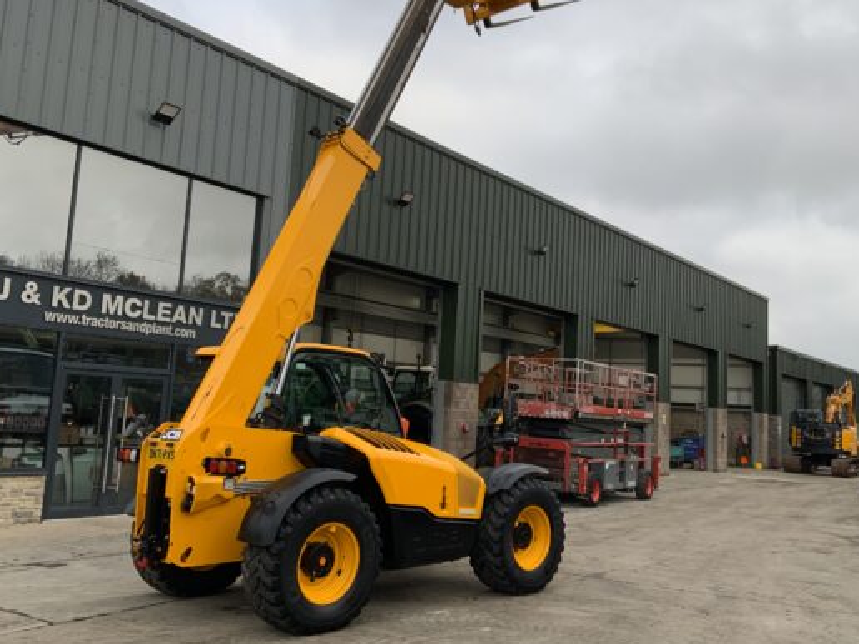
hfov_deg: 51.3
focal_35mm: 36
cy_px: 290
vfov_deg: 39.6
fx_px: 893
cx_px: 466
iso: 20
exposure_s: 1/122
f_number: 1.8
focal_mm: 3
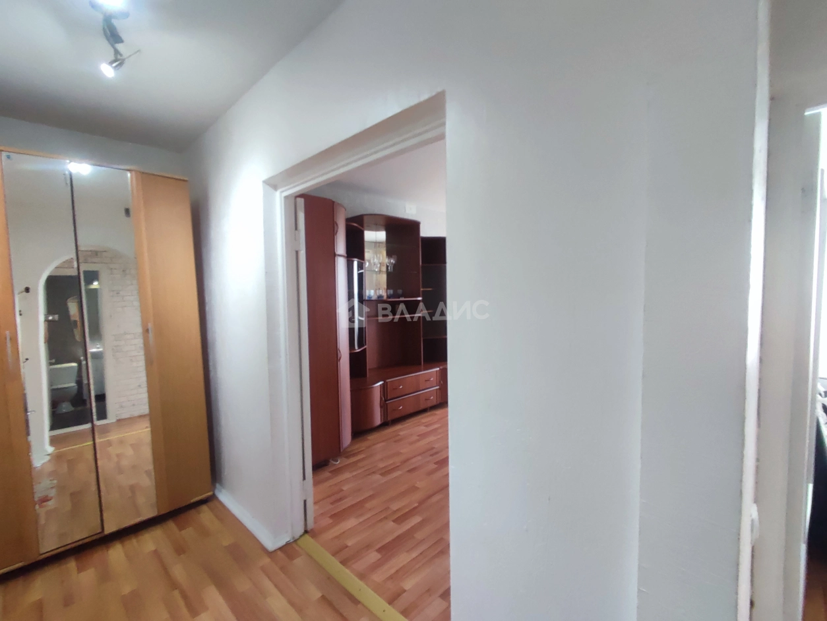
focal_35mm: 16
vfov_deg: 78.2
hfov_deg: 94.5
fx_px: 382
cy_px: 310
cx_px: 414
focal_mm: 1.65
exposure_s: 1/50
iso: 320
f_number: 2.2
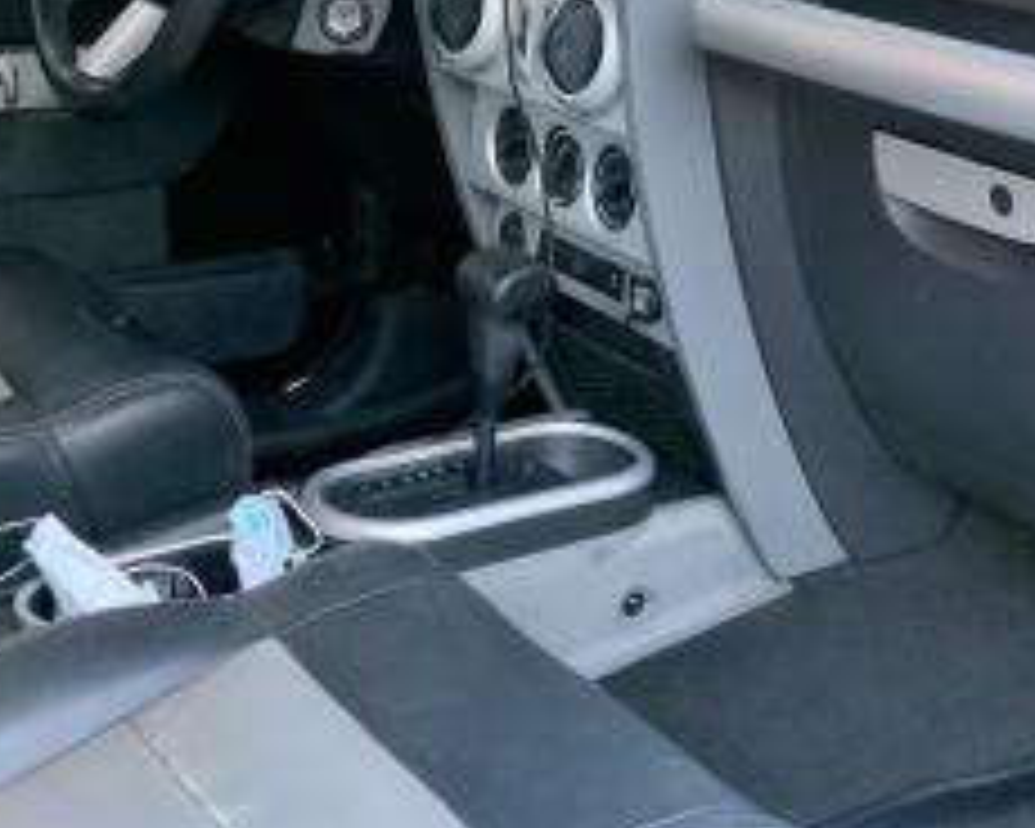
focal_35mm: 62
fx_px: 1899
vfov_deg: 24.5
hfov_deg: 30.4
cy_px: 324
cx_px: 630
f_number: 1.8
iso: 320
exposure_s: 1/45
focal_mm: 3
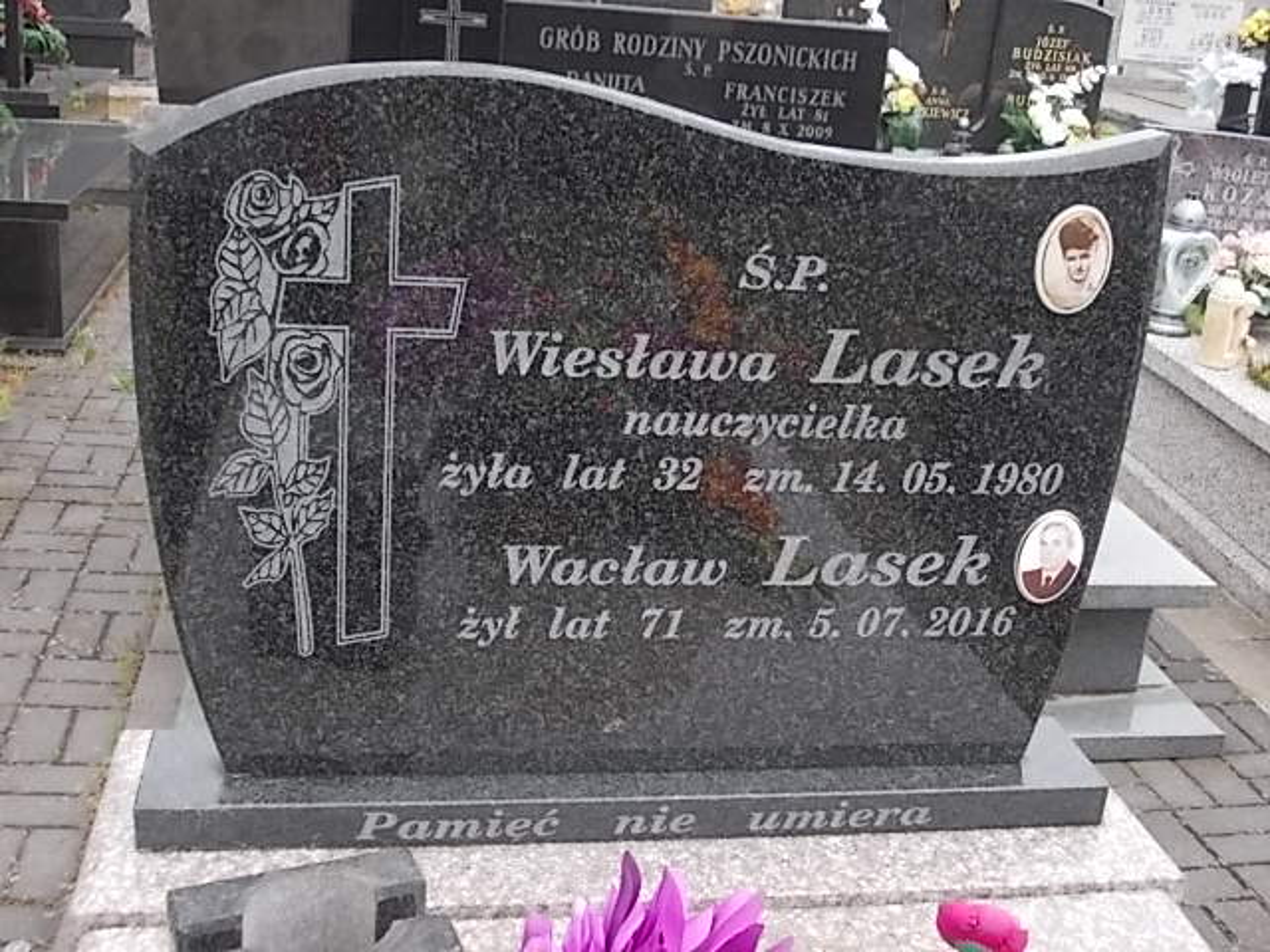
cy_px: 476
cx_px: 635
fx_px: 1578
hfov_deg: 43.9
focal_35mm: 43
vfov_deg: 33.6
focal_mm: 6.1
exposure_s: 1/100
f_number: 3.3
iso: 80
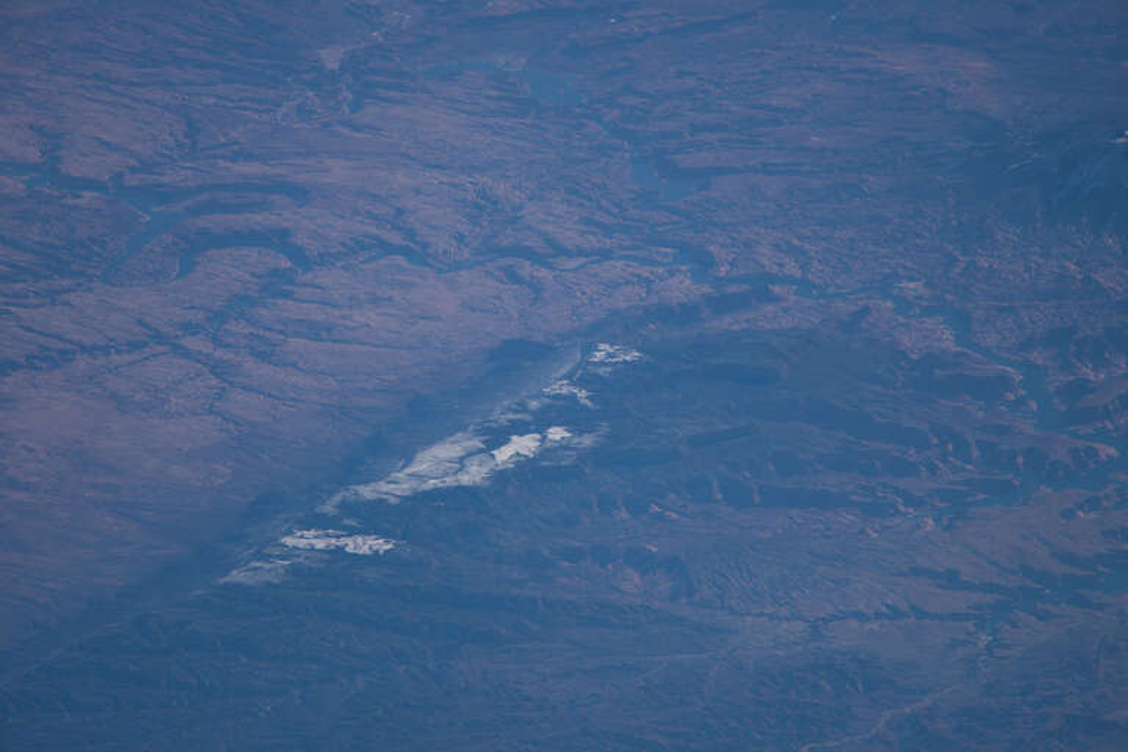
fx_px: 31331
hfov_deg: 2.1
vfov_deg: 1.4
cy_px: 376
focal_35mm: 1000
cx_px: 564
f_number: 6.7
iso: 200
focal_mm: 1000
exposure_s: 1/1000
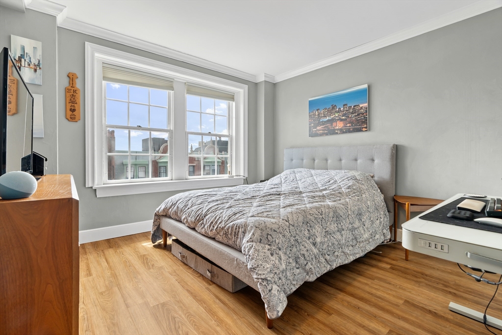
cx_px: 251
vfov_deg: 73.8
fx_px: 223
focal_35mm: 16
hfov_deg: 96.7
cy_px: 168
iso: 320
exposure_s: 1/5
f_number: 9
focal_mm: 16
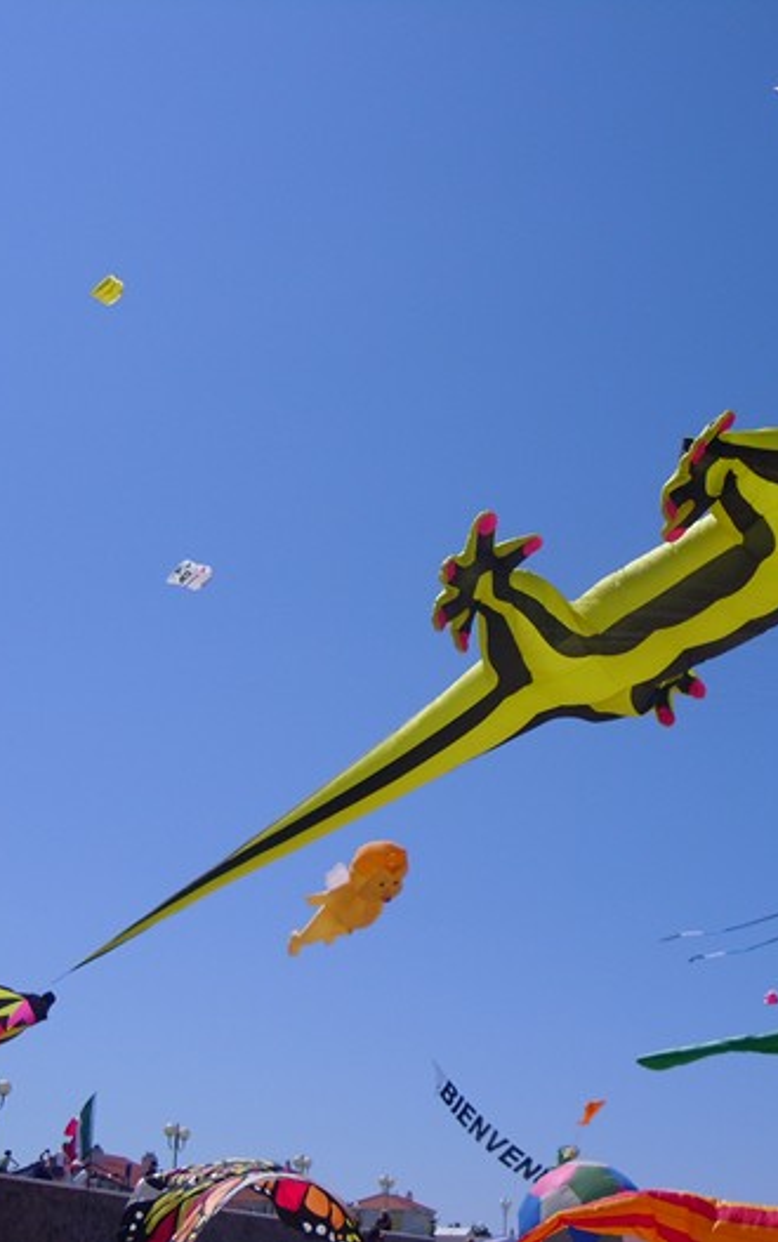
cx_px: 503
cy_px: 620
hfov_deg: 23.9
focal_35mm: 54
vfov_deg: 37.5
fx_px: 1829
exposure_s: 1/279
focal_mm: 6.81
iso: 80
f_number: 10
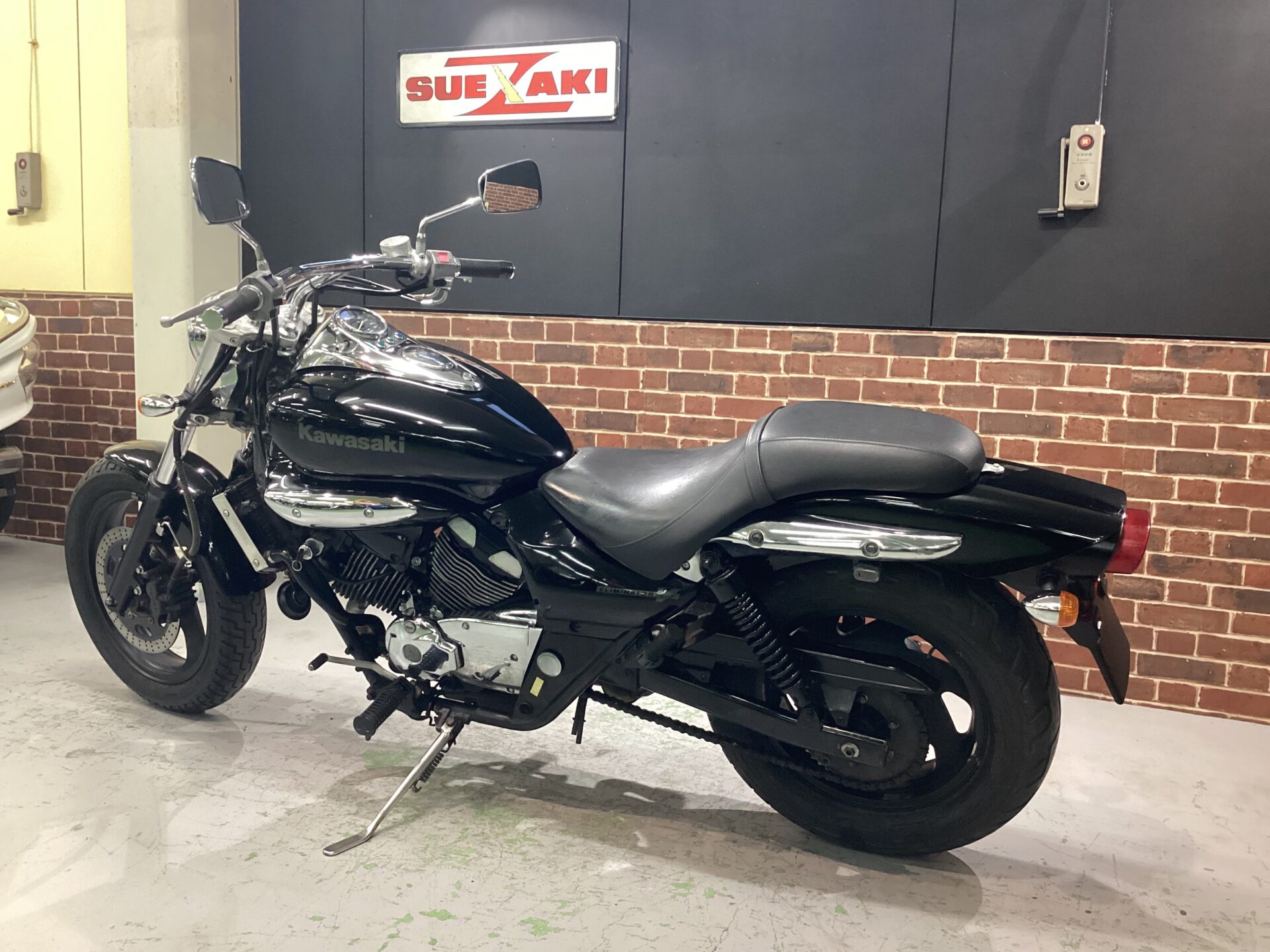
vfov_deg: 45.4
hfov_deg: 58.4
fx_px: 1137
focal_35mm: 31
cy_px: 476
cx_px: 635
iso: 250
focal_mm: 3.3
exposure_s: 1/40
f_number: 2.4
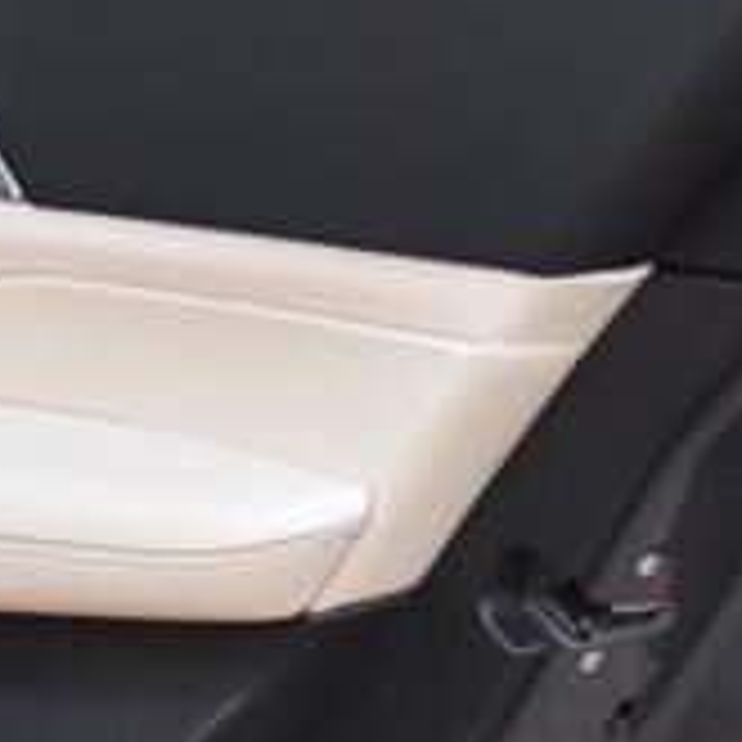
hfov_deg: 9.8
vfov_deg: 10.6
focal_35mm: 164
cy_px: 171
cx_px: -791
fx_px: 3977
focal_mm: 31
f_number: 4
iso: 500
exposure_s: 1/60
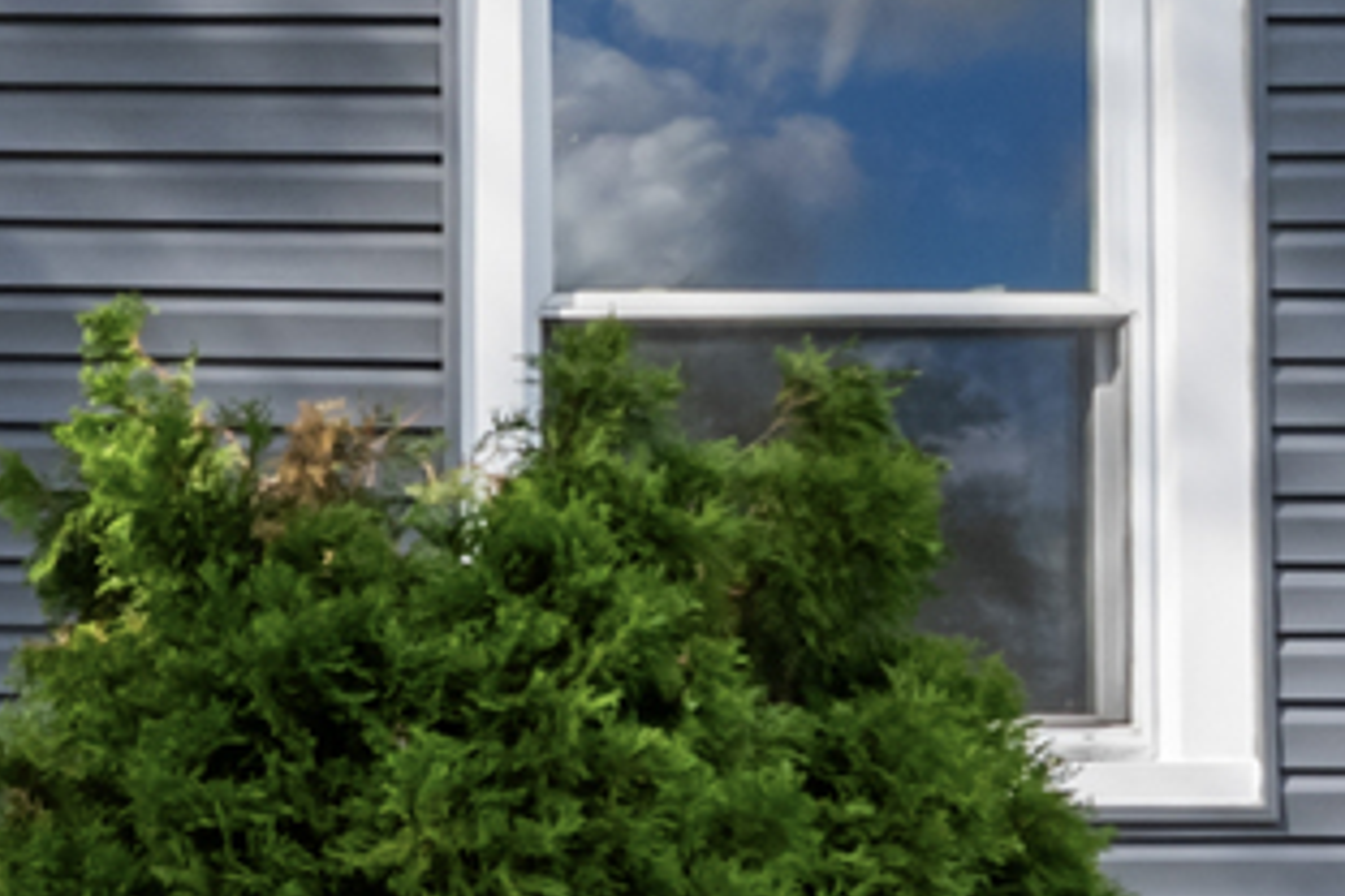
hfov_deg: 20.6
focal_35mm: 83
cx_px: -718
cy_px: 504
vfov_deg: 16.4
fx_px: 3101
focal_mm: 16
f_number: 9
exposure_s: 1/320
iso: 400
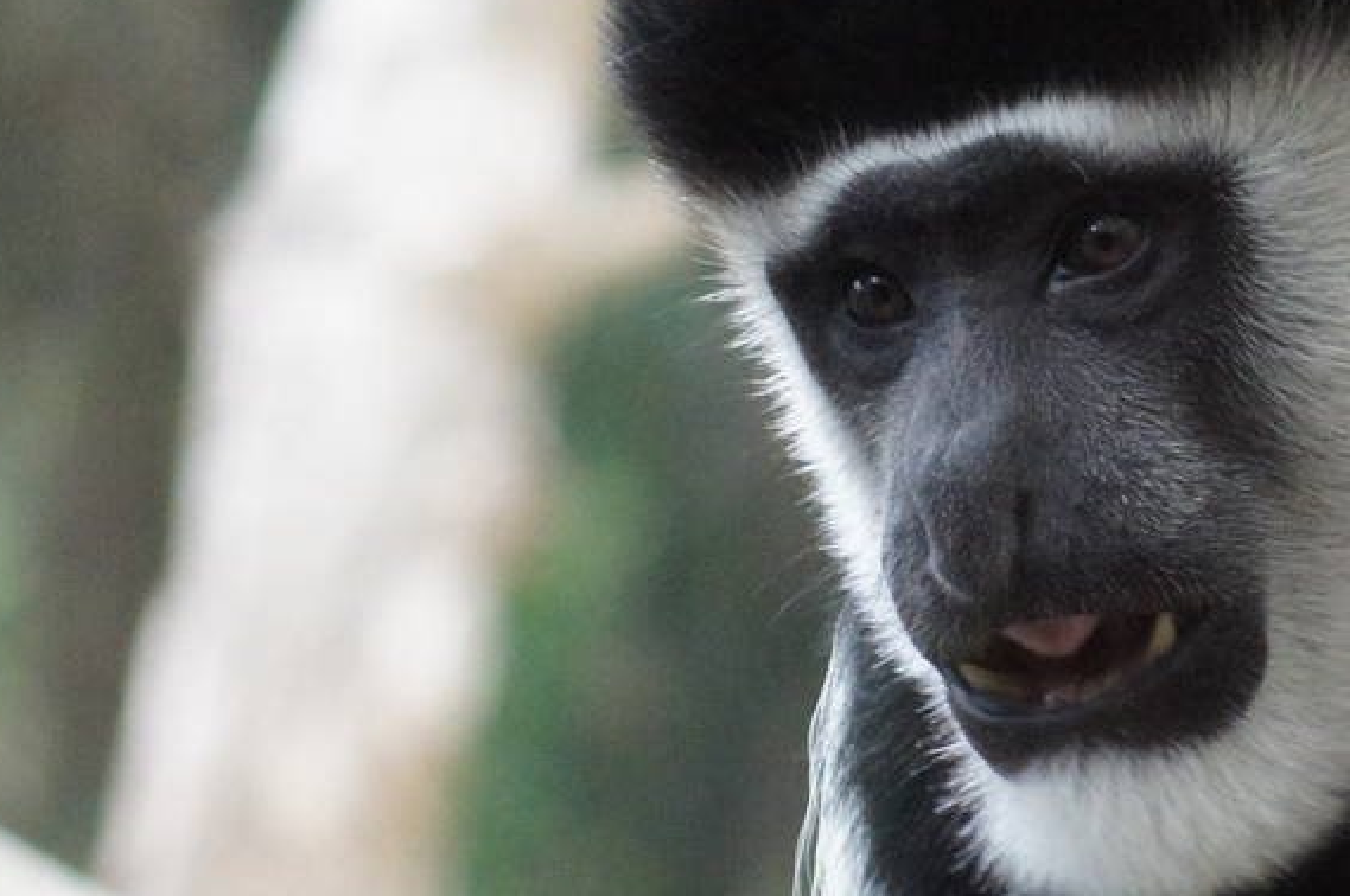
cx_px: 1141
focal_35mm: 591
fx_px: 22137
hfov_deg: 3.5
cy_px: 281
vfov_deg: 2.3
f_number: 5.6
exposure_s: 1/160
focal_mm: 140
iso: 1600
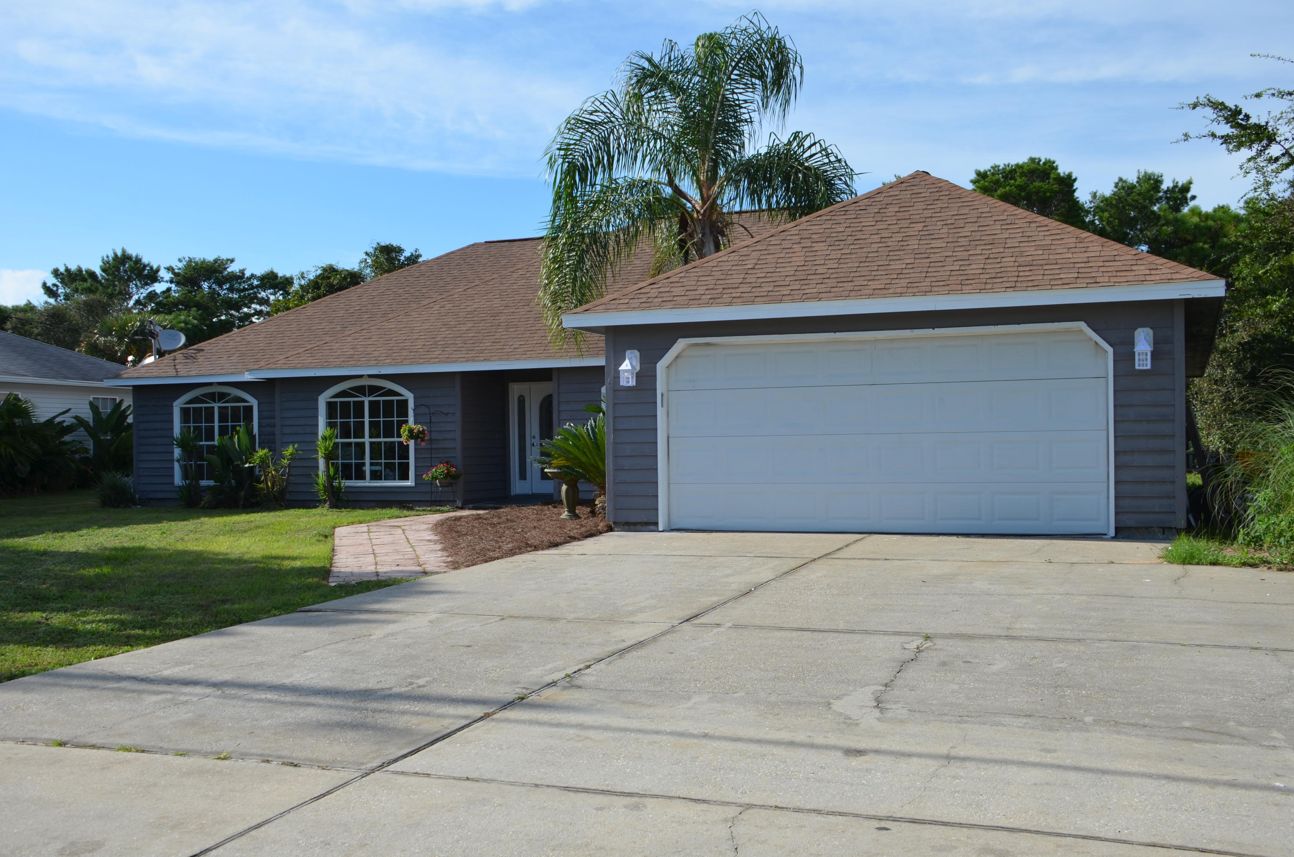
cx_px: 647
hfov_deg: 51.4
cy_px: 428
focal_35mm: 38
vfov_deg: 35.3
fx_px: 1345
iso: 100
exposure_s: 1/250
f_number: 8
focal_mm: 25
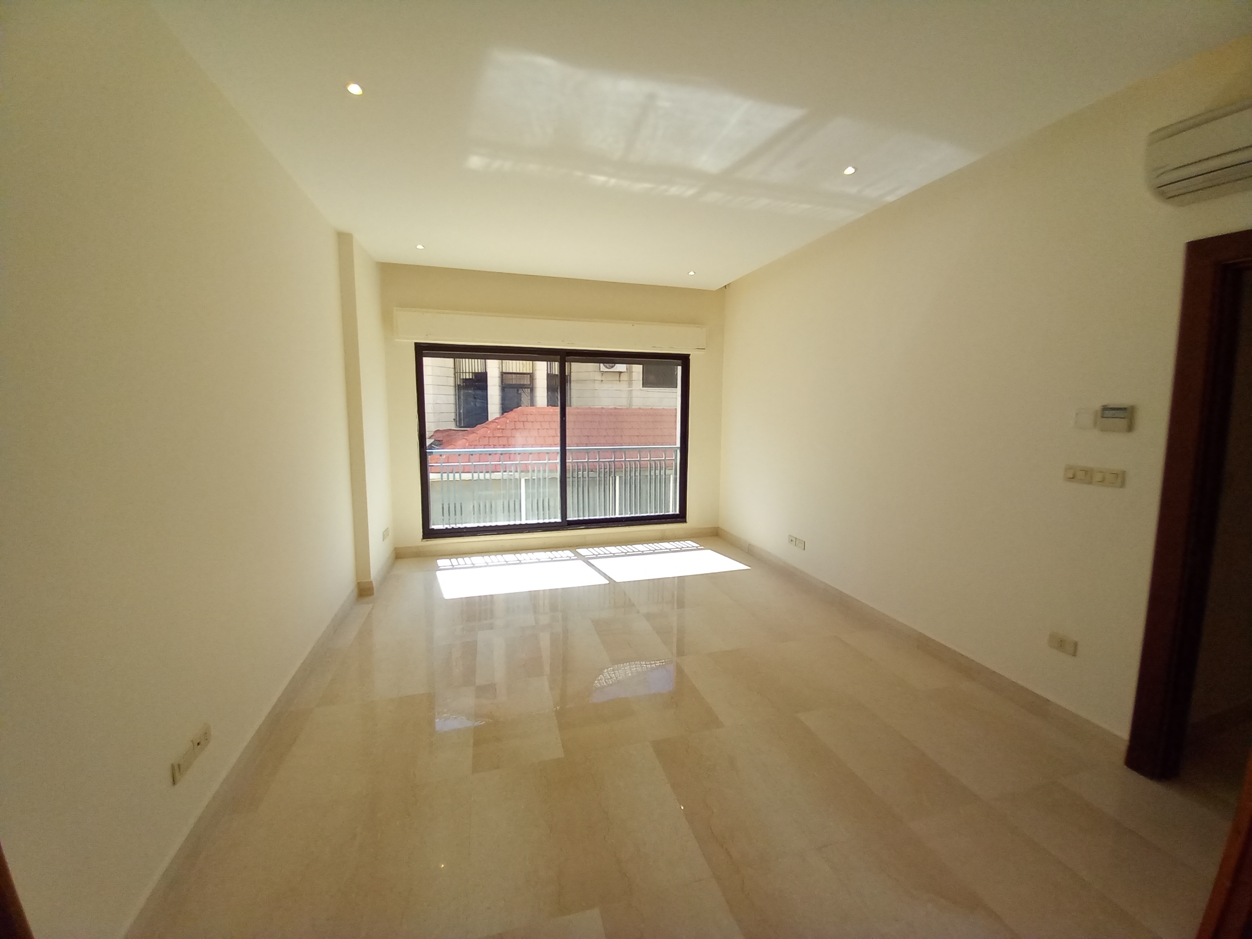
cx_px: 626
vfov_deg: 89.9
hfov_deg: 106.2
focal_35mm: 13
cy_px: 470
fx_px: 470
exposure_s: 1/292
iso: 40
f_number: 2.2
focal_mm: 1.13
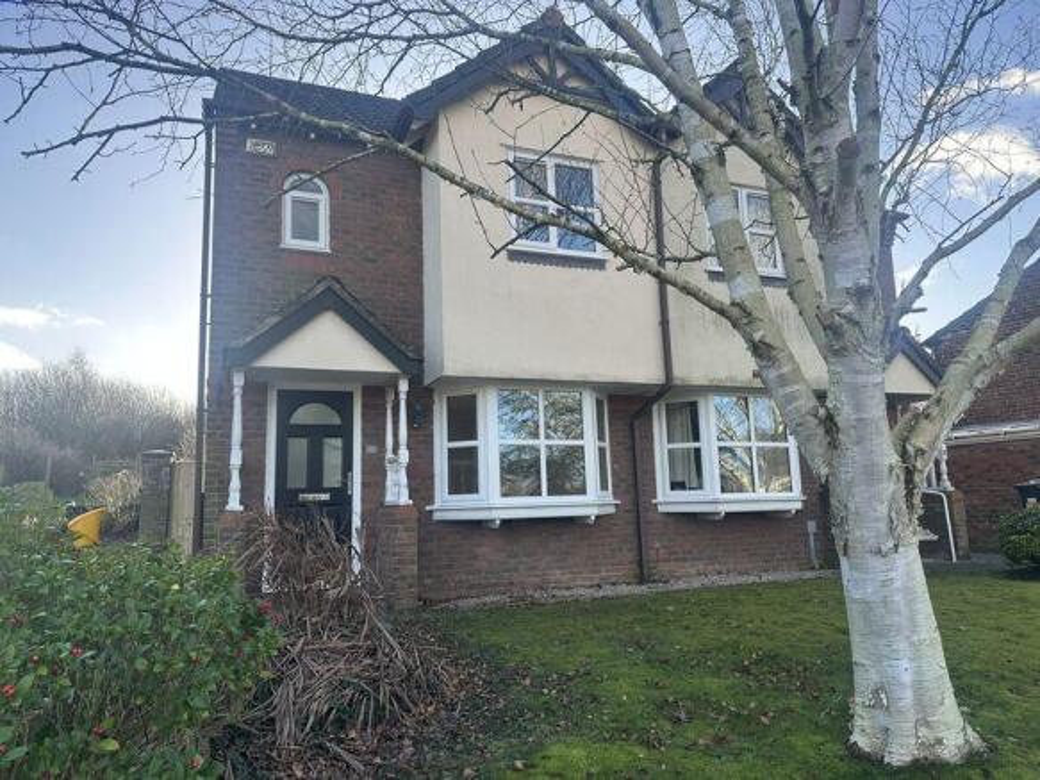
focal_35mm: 24
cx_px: 520
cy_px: 390
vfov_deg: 56.8
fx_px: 721
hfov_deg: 71.6
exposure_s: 1/803
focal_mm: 6.86
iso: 80
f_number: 1.78
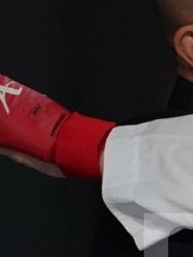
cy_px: 308
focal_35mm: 2092
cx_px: 592
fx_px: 15552
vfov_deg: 0.9
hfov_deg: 0.7
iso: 1600
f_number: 2.8
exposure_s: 1/1000
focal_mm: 200
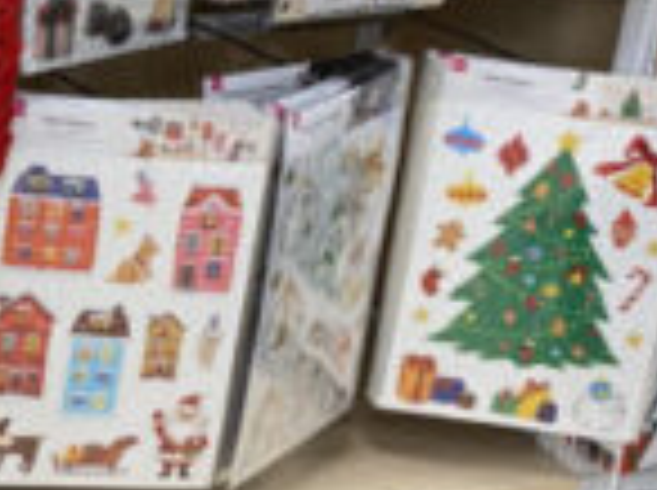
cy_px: -198
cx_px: -454
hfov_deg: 16.1
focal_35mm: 107
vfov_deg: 13.2
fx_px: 2027
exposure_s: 1/60
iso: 100
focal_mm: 4.25
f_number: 1.8
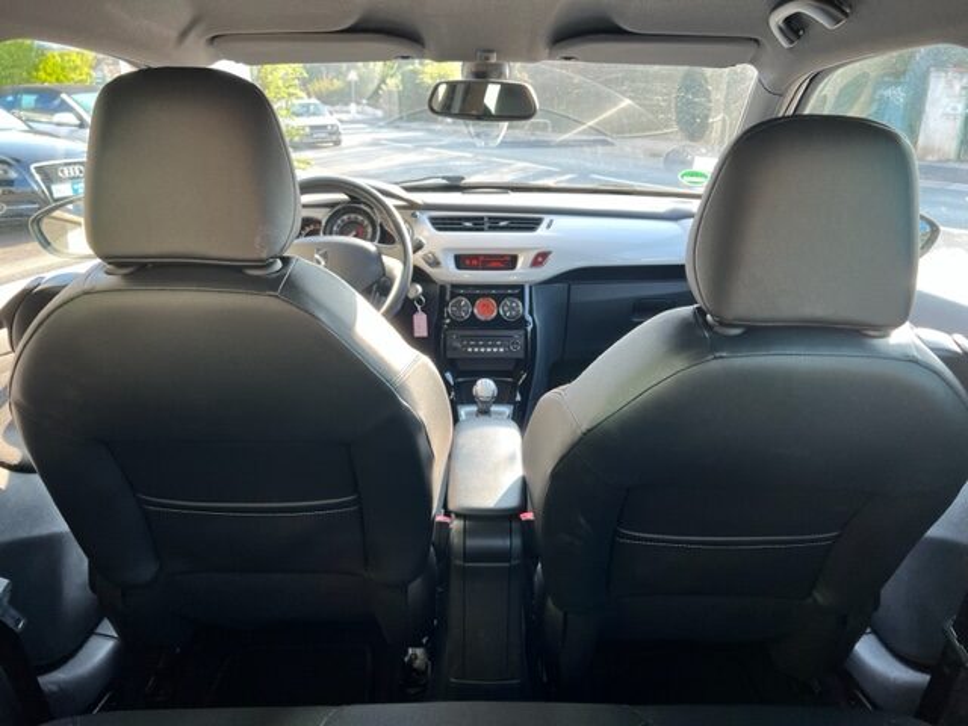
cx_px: 484
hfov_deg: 67.3
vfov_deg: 53.1
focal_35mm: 26
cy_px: 363
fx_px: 727
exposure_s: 1/121
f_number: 1.5
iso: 64
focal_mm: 5.7
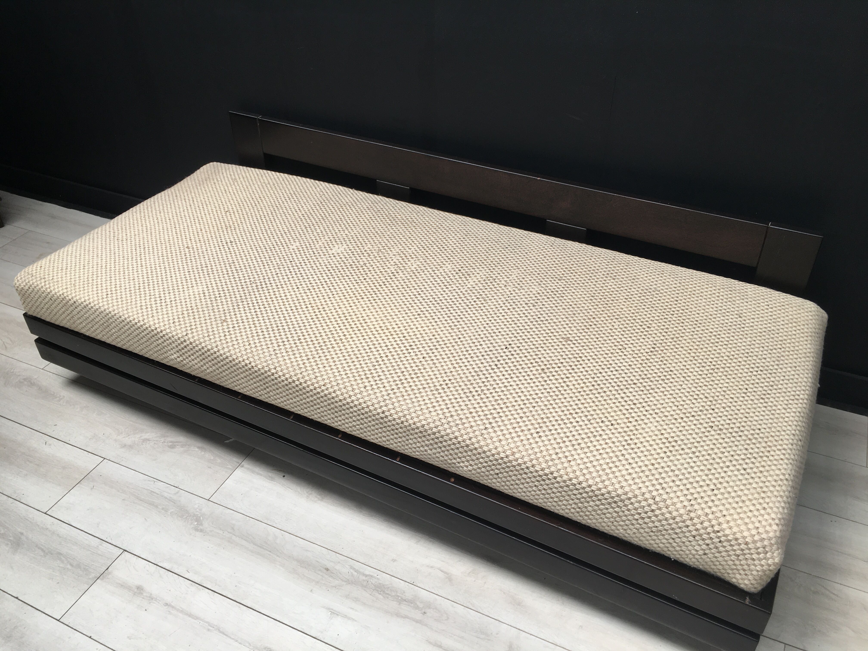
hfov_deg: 61.7
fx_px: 727
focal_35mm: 29
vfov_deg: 48.2
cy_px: 326
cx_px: 434
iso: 25
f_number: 2.2
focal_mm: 4.15
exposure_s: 1/123
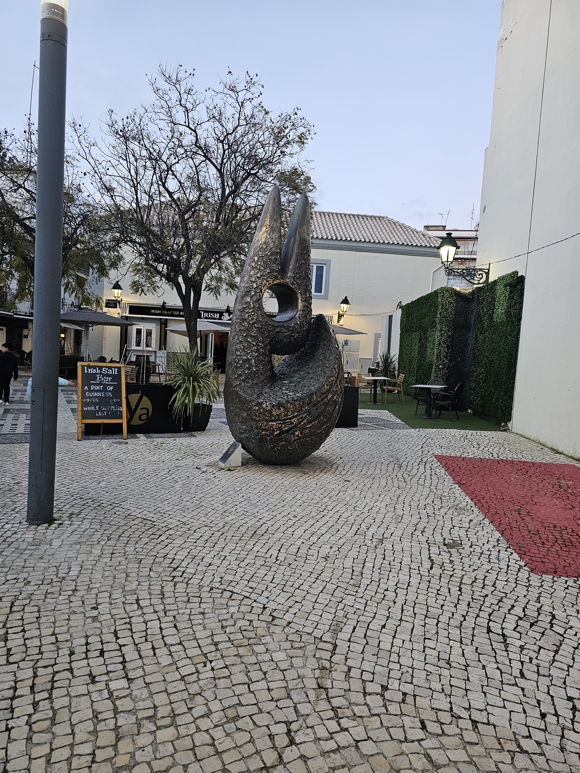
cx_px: 290
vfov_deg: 73.9
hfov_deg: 58.9
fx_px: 514
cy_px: 386
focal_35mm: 23
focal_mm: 6.3
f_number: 1.7
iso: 400
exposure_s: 1/359
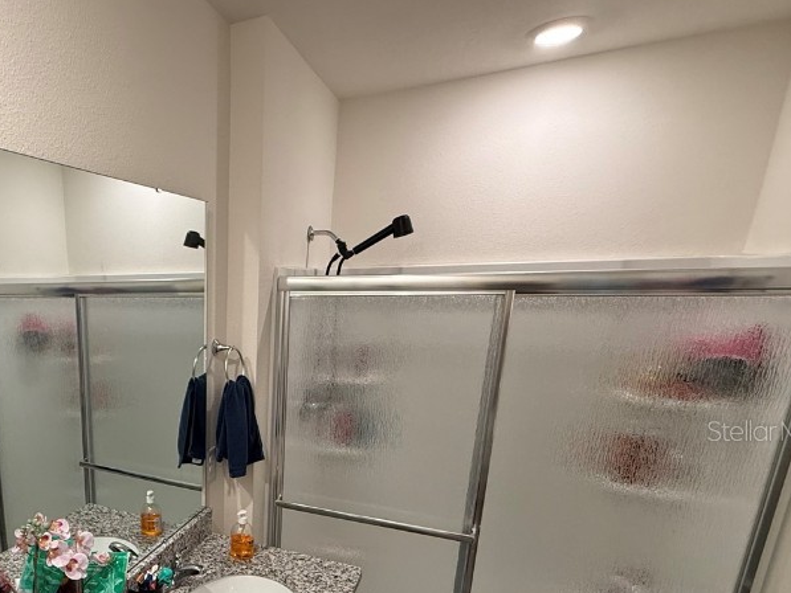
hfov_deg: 64.9
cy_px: 430
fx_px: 549
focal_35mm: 24
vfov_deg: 54.7
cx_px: 154
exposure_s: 1/60
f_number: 2.2
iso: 200
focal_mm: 2.22
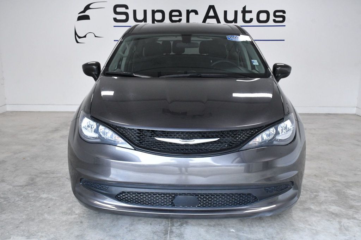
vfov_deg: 34.2
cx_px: 180
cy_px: 120
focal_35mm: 39
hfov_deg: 49.6
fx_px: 391
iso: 2500
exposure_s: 1/320
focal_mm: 26
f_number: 9
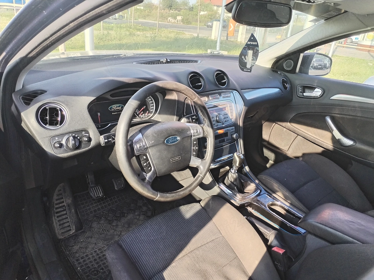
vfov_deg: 53.1
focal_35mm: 26
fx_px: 281
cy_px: 140
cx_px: 187
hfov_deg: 67.3
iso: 100
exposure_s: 1/136
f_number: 1.8
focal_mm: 4.75
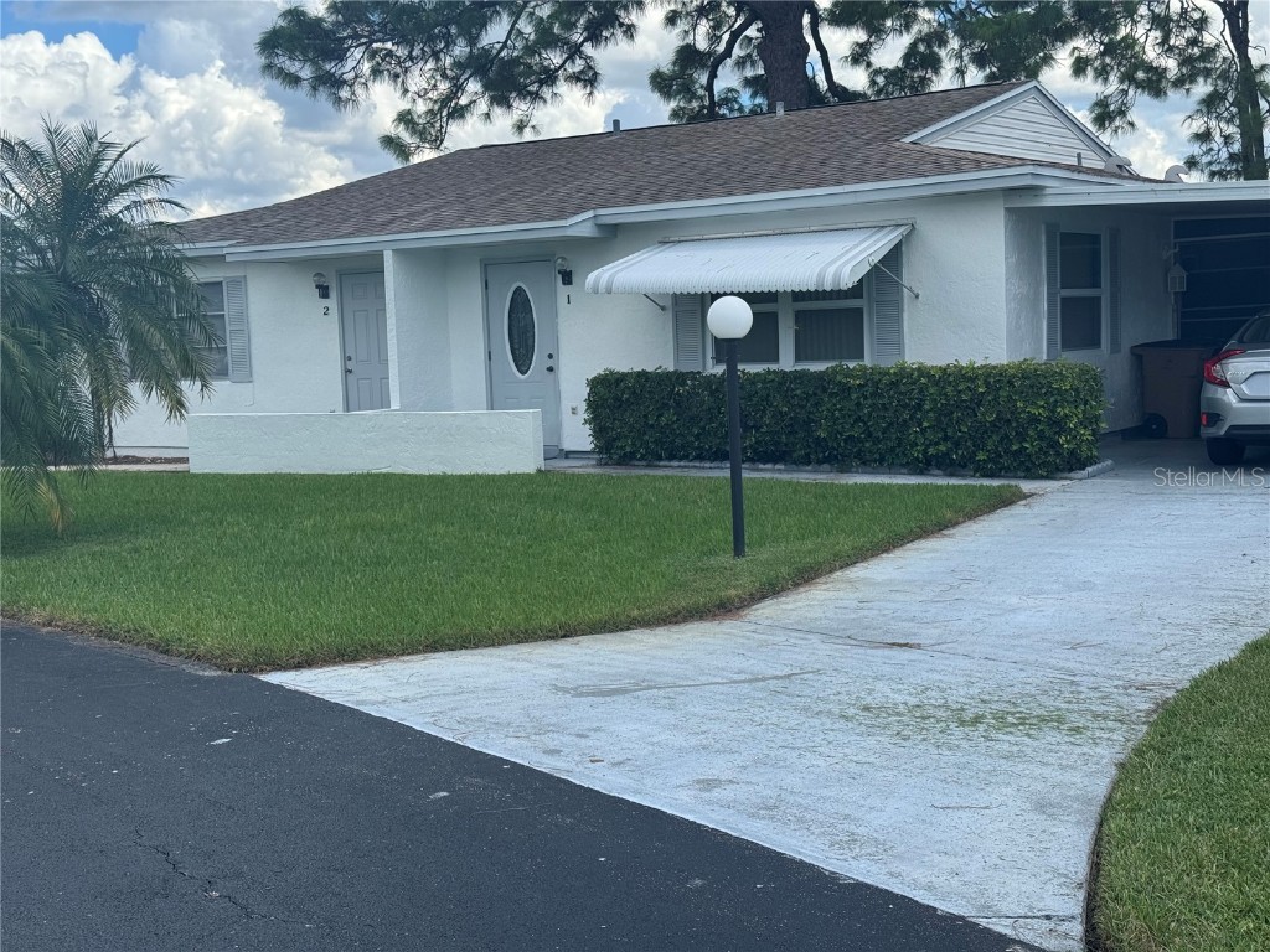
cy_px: 476
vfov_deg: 30.3
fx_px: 1761
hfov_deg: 39.7
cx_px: 635
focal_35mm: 48
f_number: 1.78
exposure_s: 1/3257
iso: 64
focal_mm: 6.76
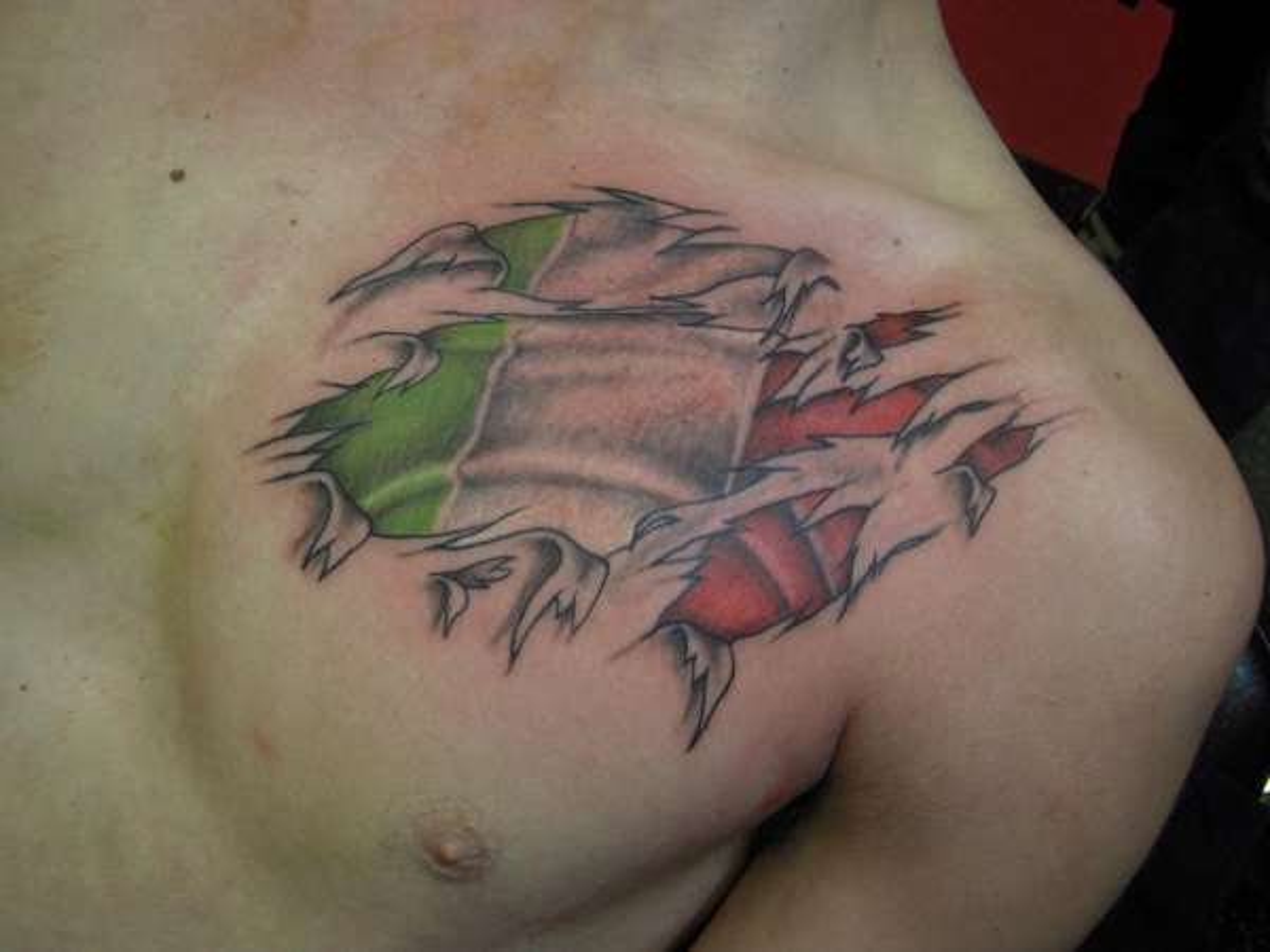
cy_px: 476
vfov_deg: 37.7
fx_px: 1394
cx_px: 635
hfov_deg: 49.0
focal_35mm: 38
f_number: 3.3
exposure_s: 1/40
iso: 100
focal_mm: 6.3
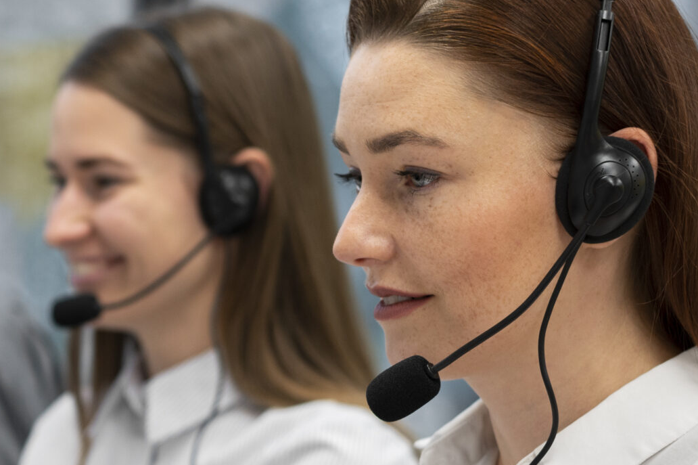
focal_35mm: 124
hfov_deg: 16.3
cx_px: 55
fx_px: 2403
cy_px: 391
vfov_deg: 11.0
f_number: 2.8
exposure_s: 1/320
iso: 800
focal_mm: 50
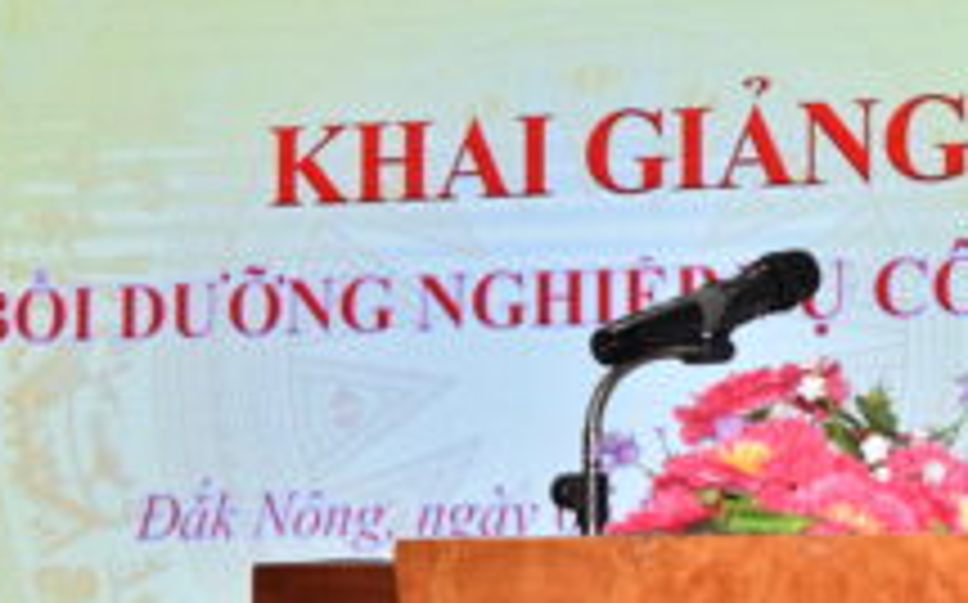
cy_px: 279
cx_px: 842
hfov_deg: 18.8
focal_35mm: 109
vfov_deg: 12.0
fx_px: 2873
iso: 1000
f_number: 8
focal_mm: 46
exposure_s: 1/200
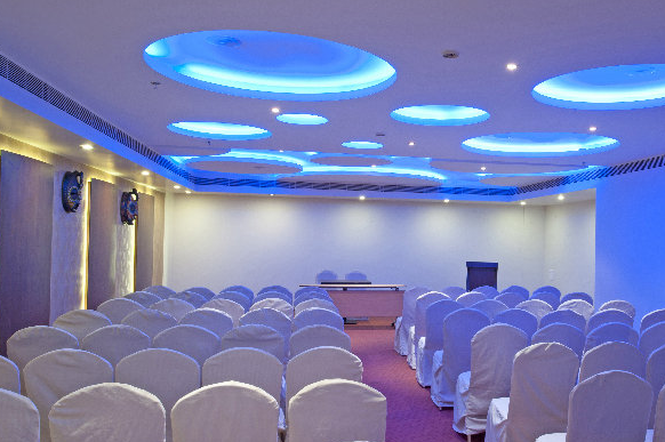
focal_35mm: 33
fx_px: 609
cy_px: 230
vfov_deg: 39.9
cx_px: 414
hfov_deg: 56.6
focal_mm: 24
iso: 200
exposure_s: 5
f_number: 22
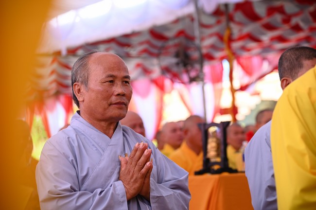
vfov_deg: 12.2
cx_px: 158
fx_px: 982
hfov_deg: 18.3
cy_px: 105
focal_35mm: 112
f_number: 4.5
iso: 640
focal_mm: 112
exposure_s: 1/250
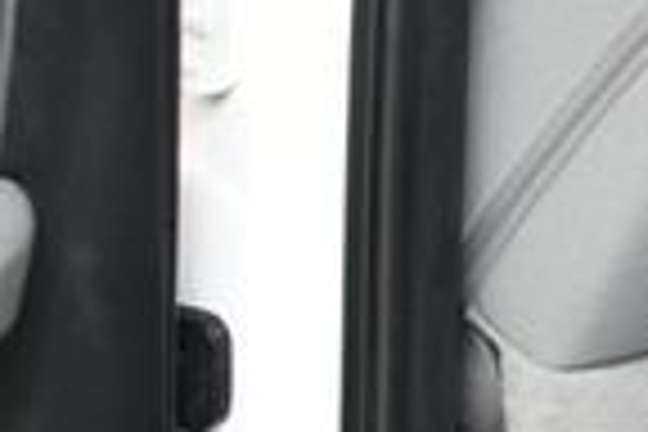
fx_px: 2160
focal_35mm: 120
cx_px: 1184
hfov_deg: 14.8
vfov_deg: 11.1
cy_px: -166
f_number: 3.5
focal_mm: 18
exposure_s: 1/160
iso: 100
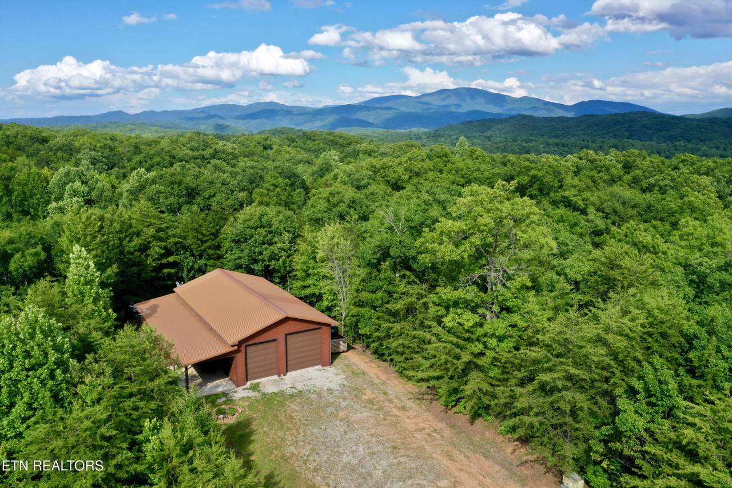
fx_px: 569
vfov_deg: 46.4
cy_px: 244
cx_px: 366
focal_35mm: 28
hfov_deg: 65.5
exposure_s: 1/50
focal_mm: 10.26
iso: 100
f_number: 9
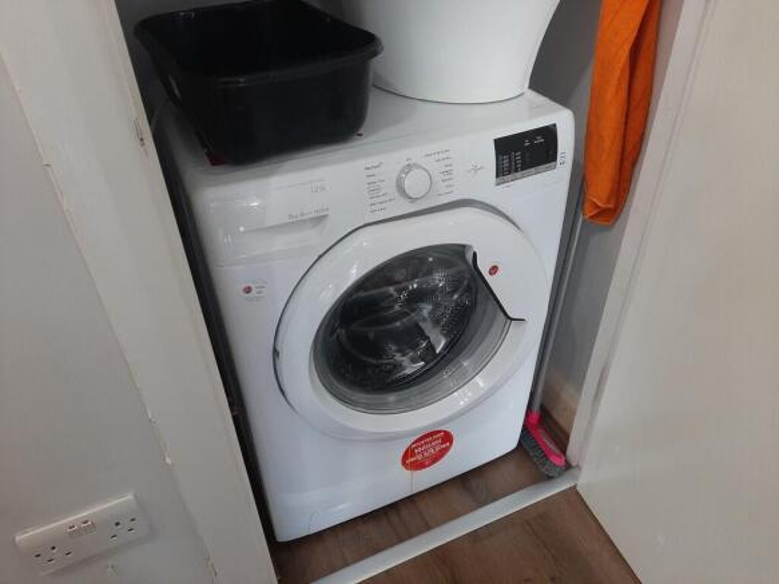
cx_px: 390
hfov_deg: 67.3
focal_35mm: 26
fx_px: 585
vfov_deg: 53.0
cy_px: 292
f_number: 1.7
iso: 125
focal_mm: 3.93
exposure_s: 1/50
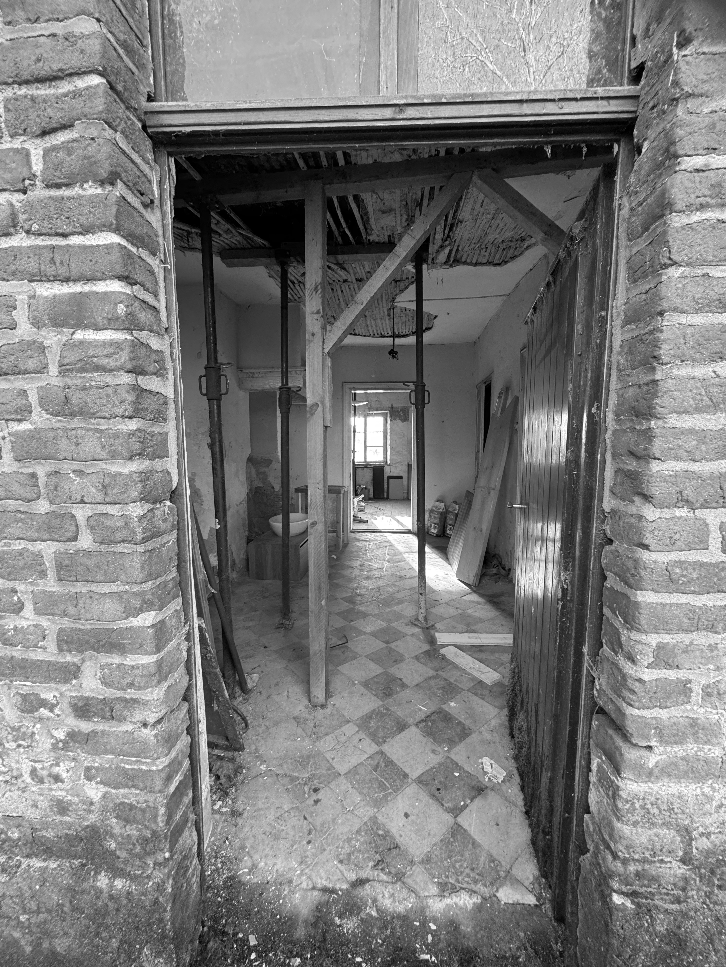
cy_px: 484
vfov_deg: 102.1
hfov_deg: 85.7
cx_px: 363
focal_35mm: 14
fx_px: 391
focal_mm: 2.22
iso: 250
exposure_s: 1/99
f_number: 2.2
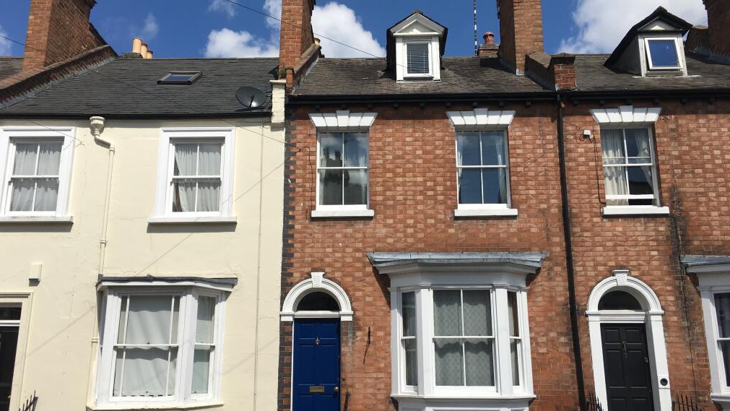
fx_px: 619
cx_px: 362
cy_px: 227
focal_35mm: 32
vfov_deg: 36.7
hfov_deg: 61.0
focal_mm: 4.15
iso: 25
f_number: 2.2
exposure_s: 1/2331
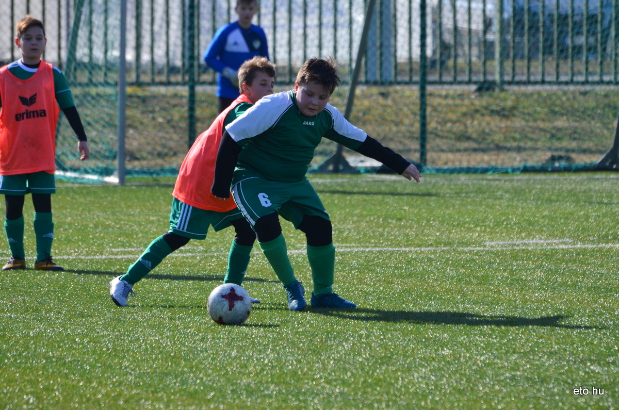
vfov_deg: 3.8
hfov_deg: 5.7
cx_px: 310
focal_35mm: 360
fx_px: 6178
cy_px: 205
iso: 140
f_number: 5.6
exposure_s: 1/800
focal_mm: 240
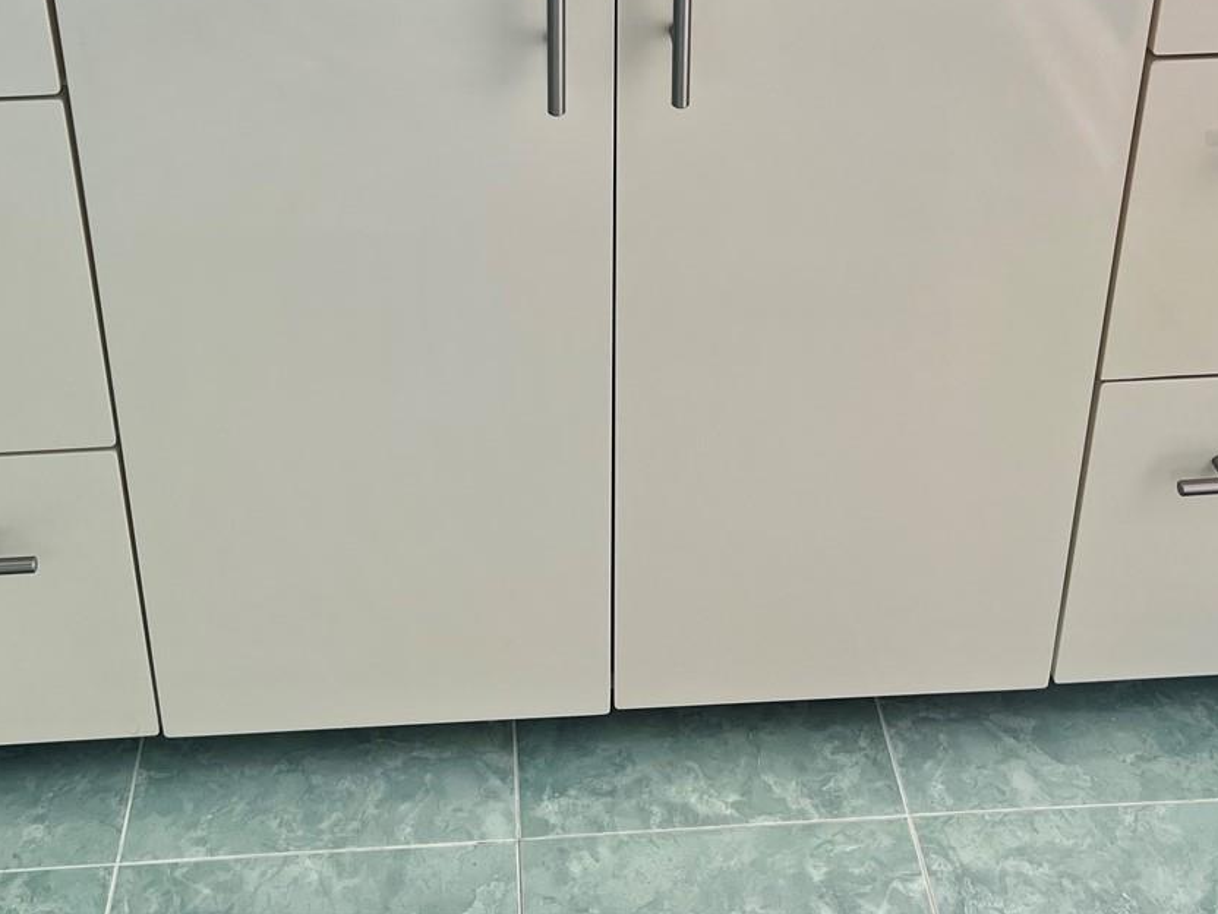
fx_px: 1759
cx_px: 580
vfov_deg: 27.7
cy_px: 38
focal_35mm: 50
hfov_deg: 38.2
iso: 32
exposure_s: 1/133
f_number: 1.5
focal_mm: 5.7
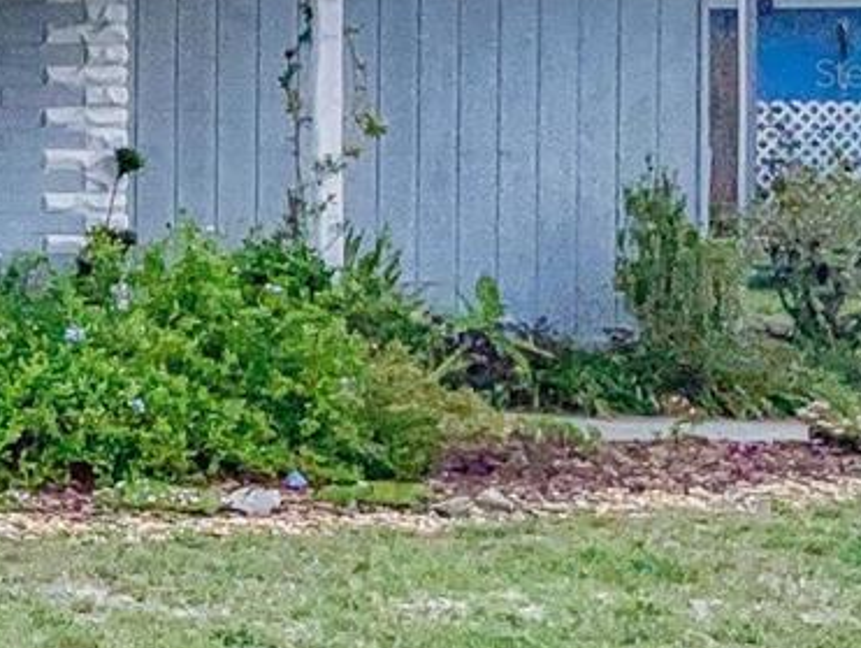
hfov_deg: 14.5
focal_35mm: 112
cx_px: -870
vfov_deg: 13.1
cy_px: 72
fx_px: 2788
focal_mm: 4.2
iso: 50
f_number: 1.6
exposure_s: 1/5814
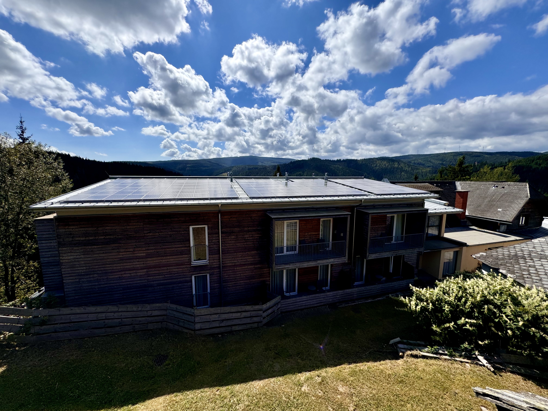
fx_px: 222
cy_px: 206
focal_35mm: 14
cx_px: 274
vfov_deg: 85.7
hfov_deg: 102.1
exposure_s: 1/2985
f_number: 2.2
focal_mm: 2.22
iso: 50
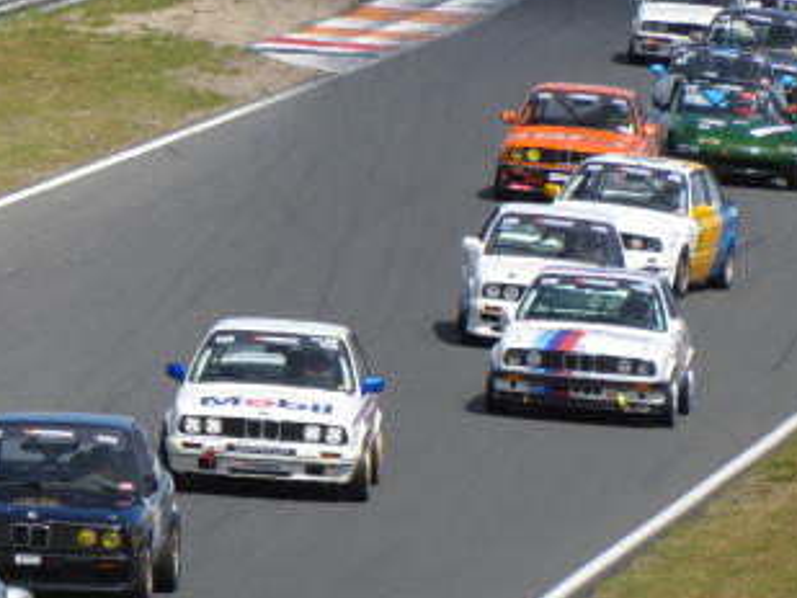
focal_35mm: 828
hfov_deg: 2.4
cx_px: 279
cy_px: 312
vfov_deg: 1.8
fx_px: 19071
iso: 80
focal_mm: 101.7
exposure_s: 1/320
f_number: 6.1
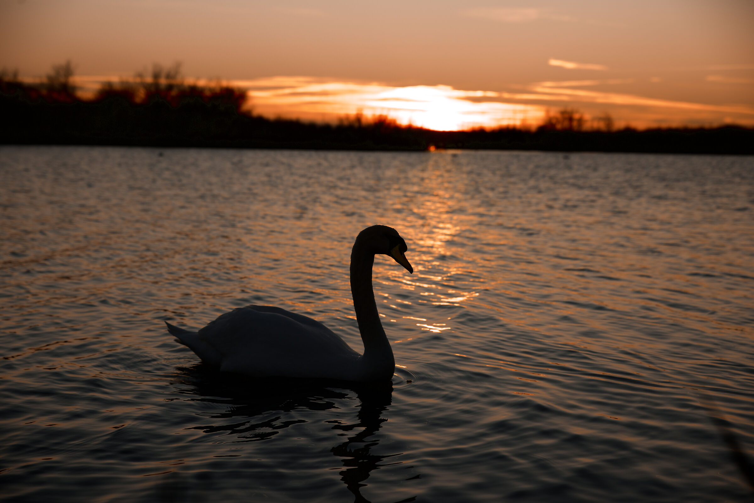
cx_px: 377
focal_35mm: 70
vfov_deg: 19.5
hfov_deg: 28.8
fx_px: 1467
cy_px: 252
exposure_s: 1/400
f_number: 5
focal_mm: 70
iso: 100
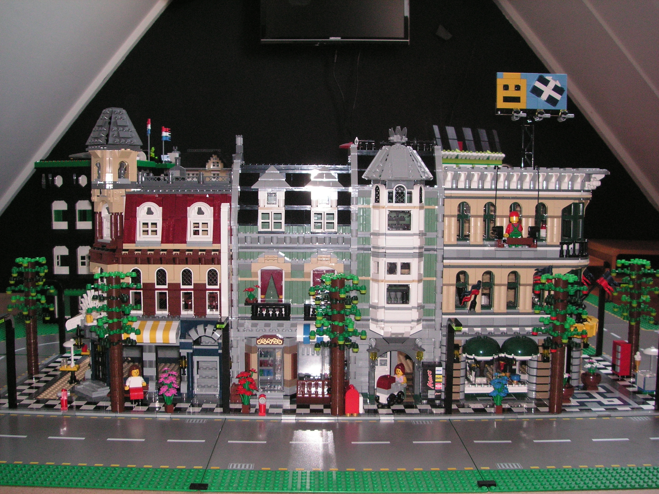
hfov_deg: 49.0
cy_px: 247
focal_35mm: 38
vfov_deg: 37.7
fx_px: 723
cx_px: 330
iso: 160
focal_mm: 6.3
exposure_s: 1/45
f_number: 3.3
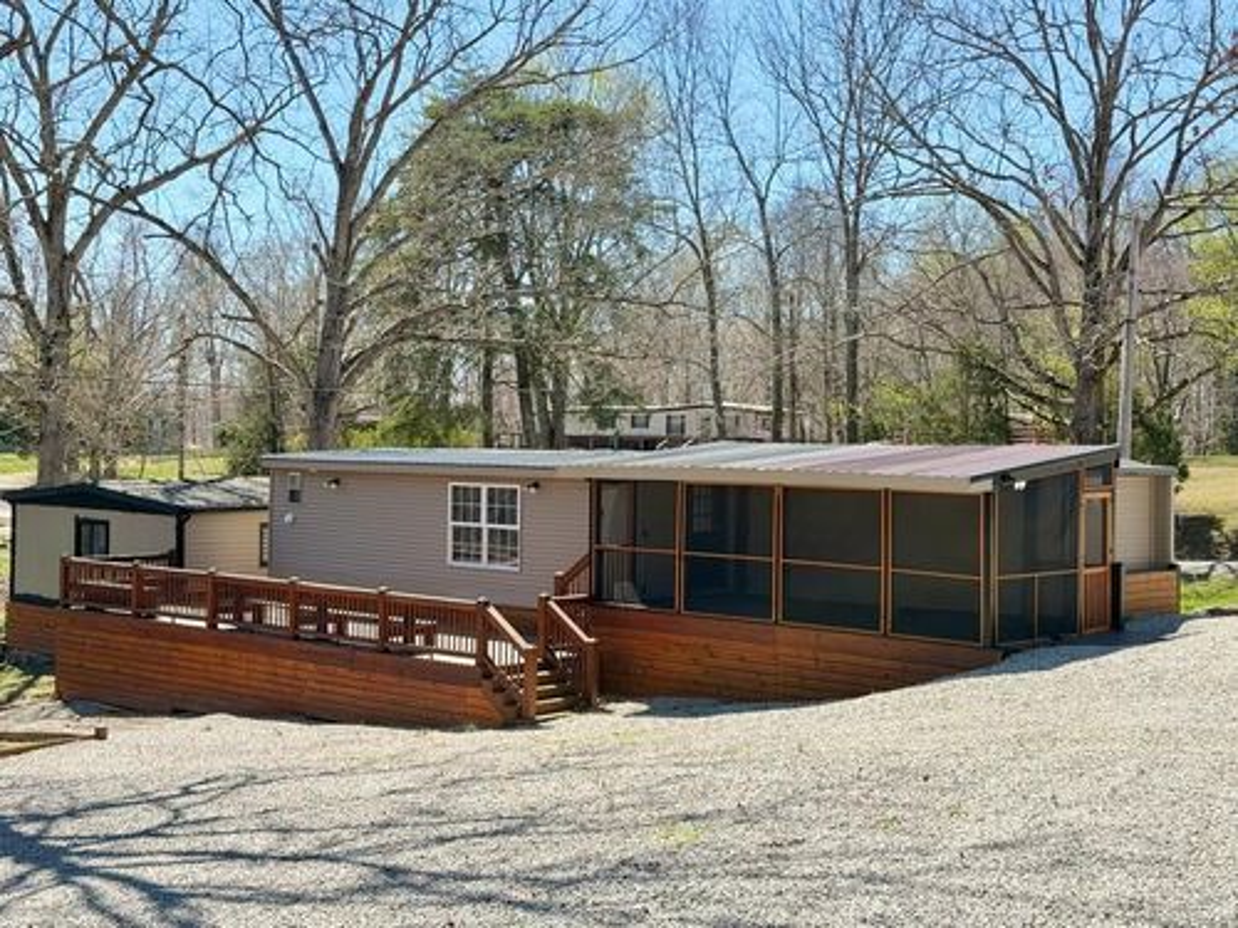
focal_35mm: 48
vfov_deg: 30.3
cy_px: 464
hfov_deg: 39.7
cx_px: 619
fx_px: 1717
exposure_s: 1/2865
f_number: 1.78
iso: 64
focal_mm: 6.76
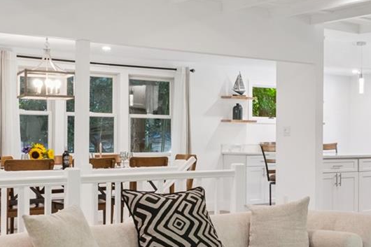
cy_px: 100
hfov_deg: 33.1
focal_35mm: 58
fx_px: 598
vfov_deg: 23.3
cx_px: 318
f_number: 14
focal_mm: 15
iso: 640
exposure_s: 1/8
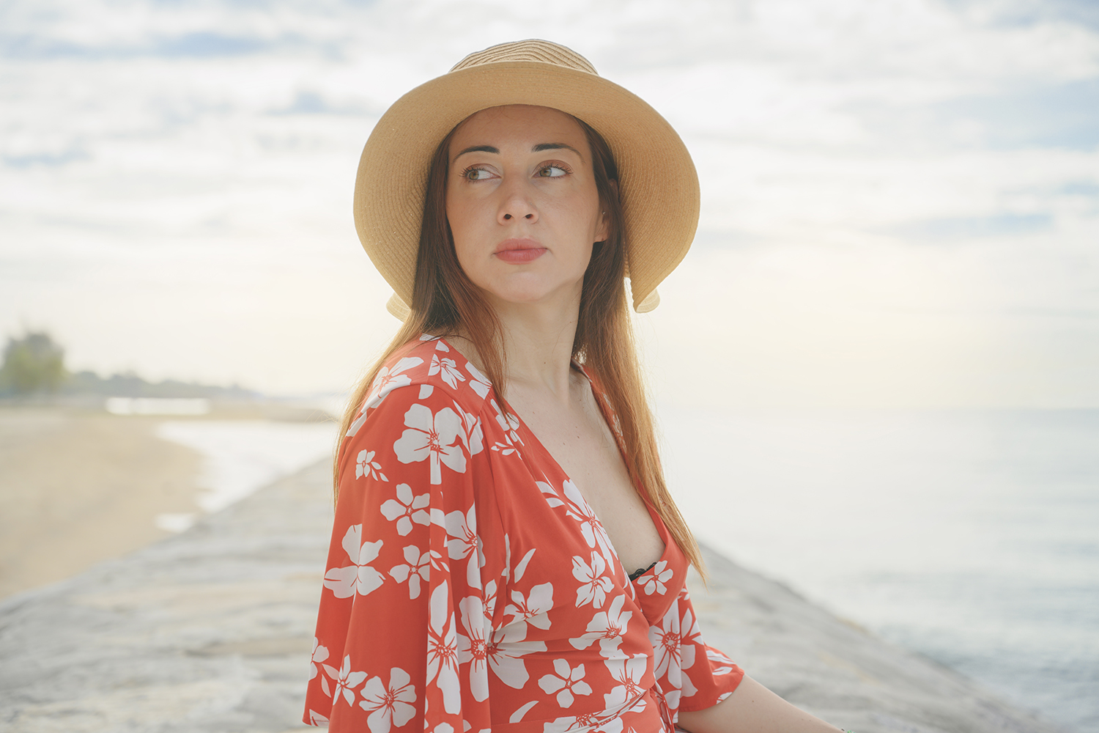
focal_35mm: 70
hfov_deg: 28.8
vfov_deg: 19.5
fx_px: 2137
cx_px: 550
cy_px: 366
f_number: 4.5
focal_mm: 70
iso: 80
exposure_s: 1/500
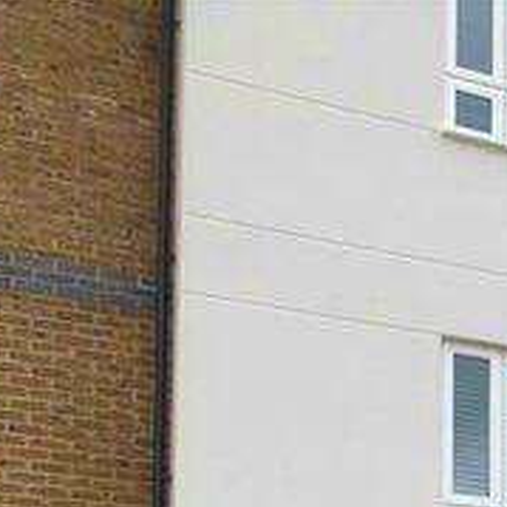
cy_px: 738
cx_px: 949
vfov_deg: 18.7
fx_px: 1375
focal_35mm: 83
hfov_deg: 16.8
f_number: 3.3
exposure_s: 1/400
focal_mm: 4.3
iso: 100
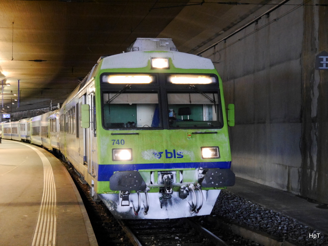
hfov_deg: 33.2
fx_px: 550
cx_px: 164
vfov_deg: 25.2
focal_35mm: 58
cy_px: 123
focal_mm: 29
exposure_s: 1/15
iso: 3200
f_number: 4.9
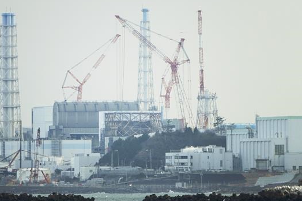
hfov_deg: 1.8
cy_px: 99
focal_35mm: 1116
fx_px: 9359
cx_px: 122
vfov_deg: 1.2
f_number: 6.3
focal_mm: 600
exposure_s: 1/500
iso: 100
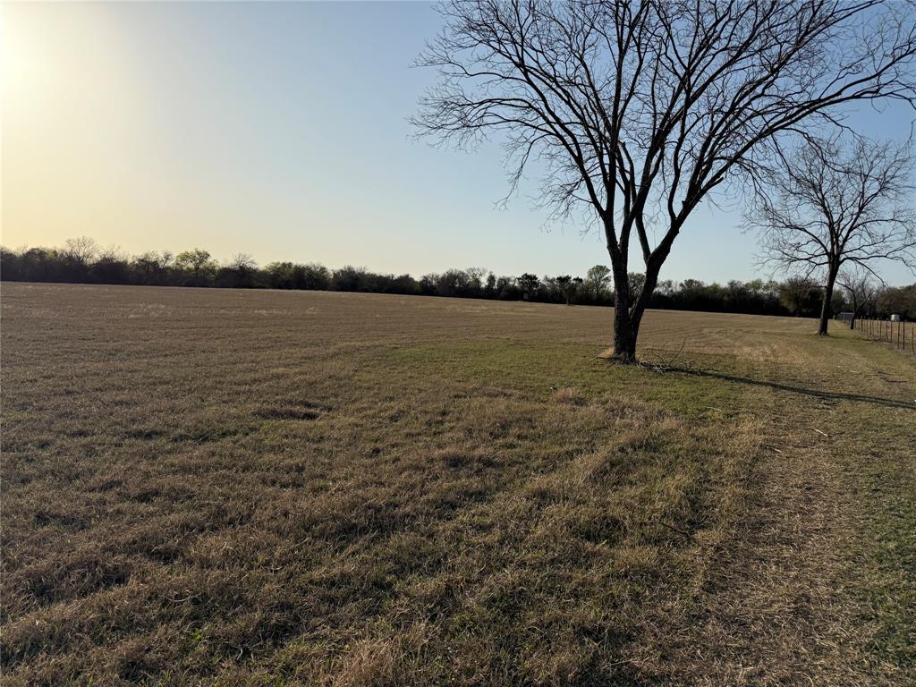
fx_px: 635
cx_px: 458
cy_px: 344
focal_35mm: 24
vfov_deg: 56.8
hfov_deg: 71.6
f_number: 1.78
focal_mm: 6.76
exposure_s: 1/11905
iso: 125
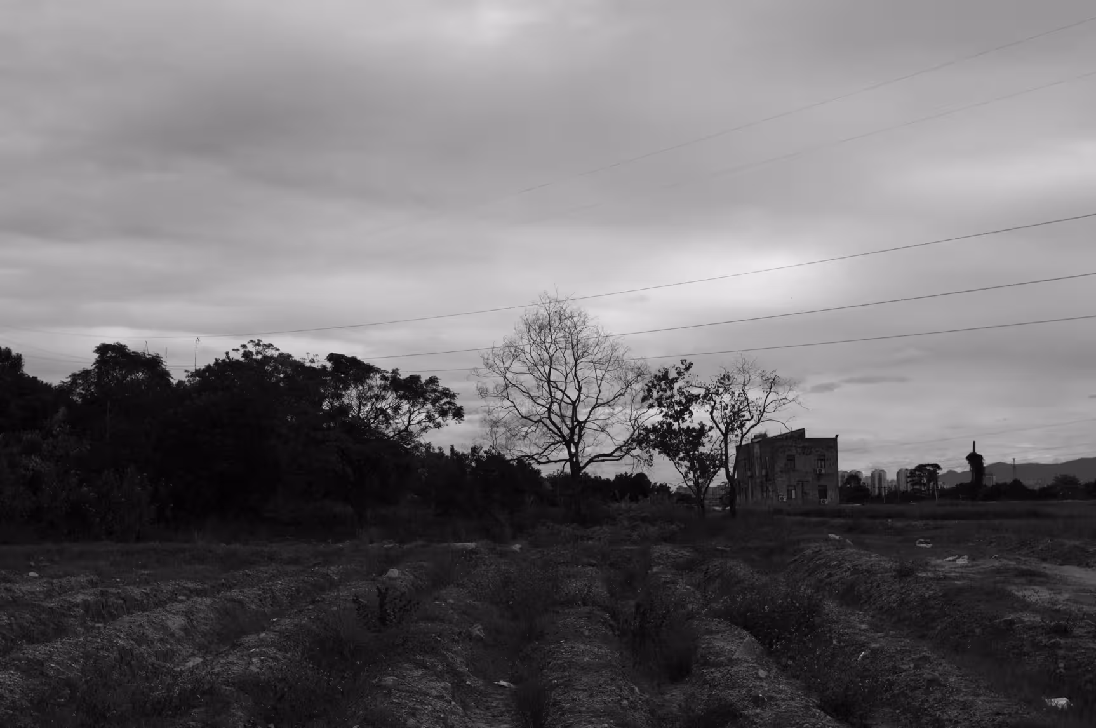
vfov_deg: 34.1
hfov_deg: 49.6
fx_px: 1186
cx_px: 548
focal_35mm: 39
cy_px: 364
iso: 100
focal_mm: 26
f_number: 8
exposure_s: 1/500
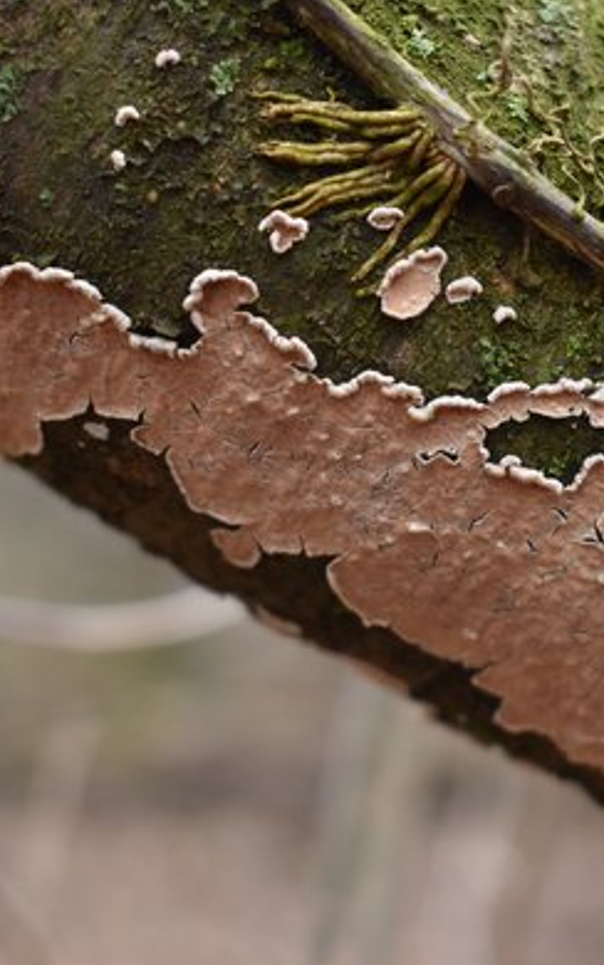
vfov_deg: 25.8
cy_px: 490
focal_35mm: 80
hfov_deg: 16.3
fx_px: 2105
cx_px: 399
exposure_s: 1/250
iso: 640
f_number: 4.5
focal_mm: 34
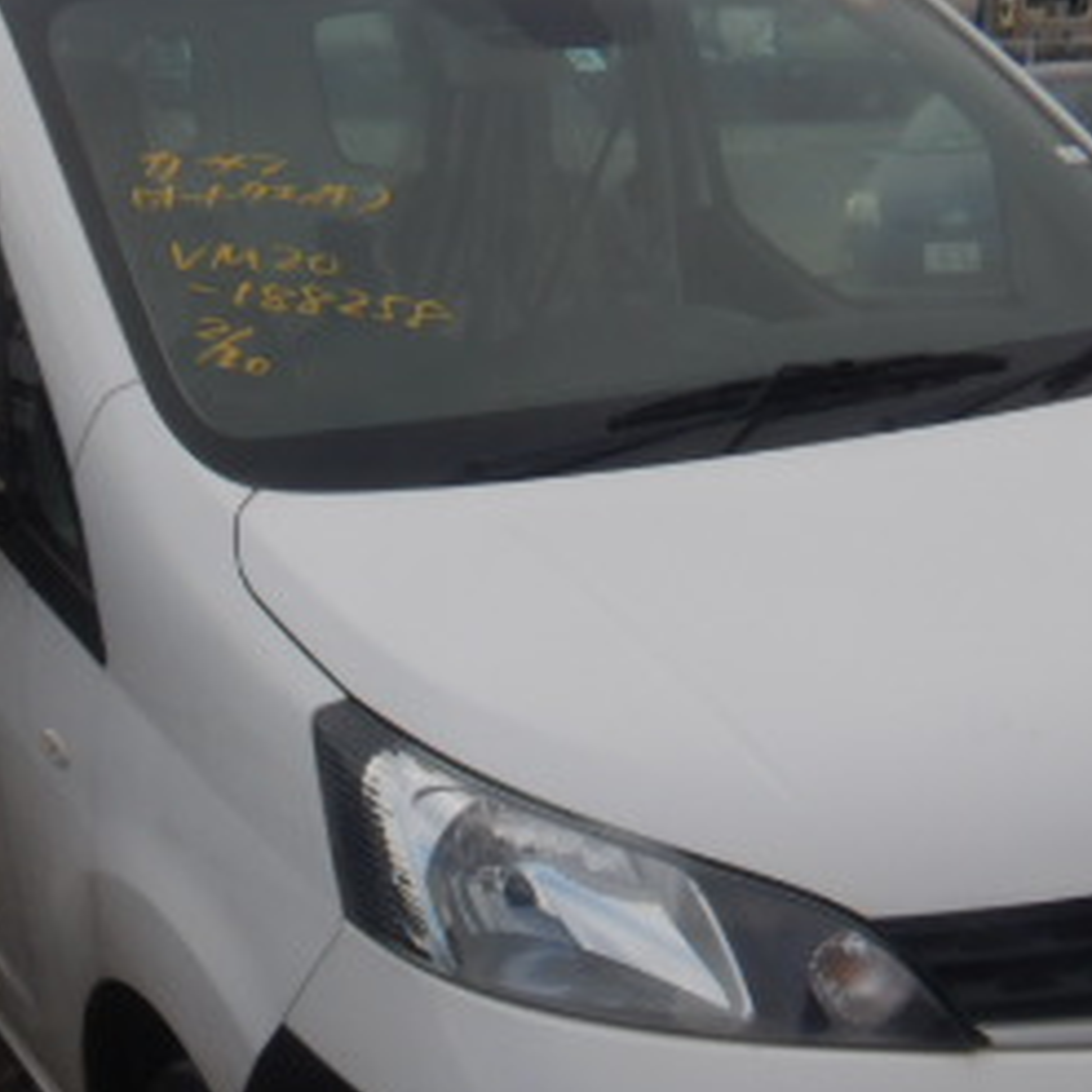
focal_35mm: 55
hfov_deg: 31.1
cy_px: 800
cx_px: 606
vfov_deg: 30.6
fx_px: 1963
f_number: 2.8
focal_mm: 4.3
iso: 125
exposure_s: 1/400
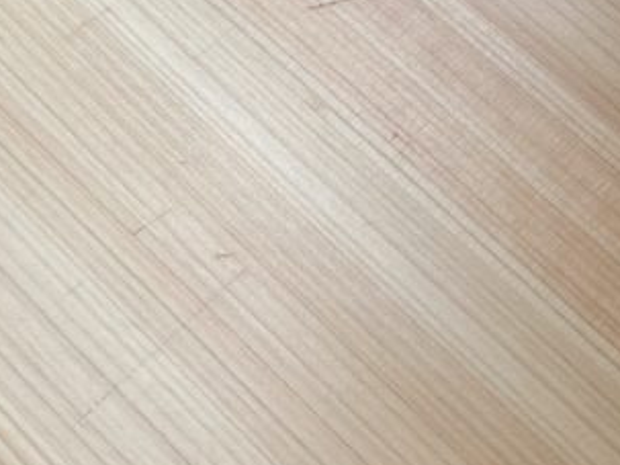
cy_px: -4
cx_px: 499
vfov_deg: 19.3
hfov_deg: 25.9
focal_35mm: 74
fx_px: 1325
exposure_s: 1/121
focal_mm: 3.99
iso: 40
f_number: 1.8
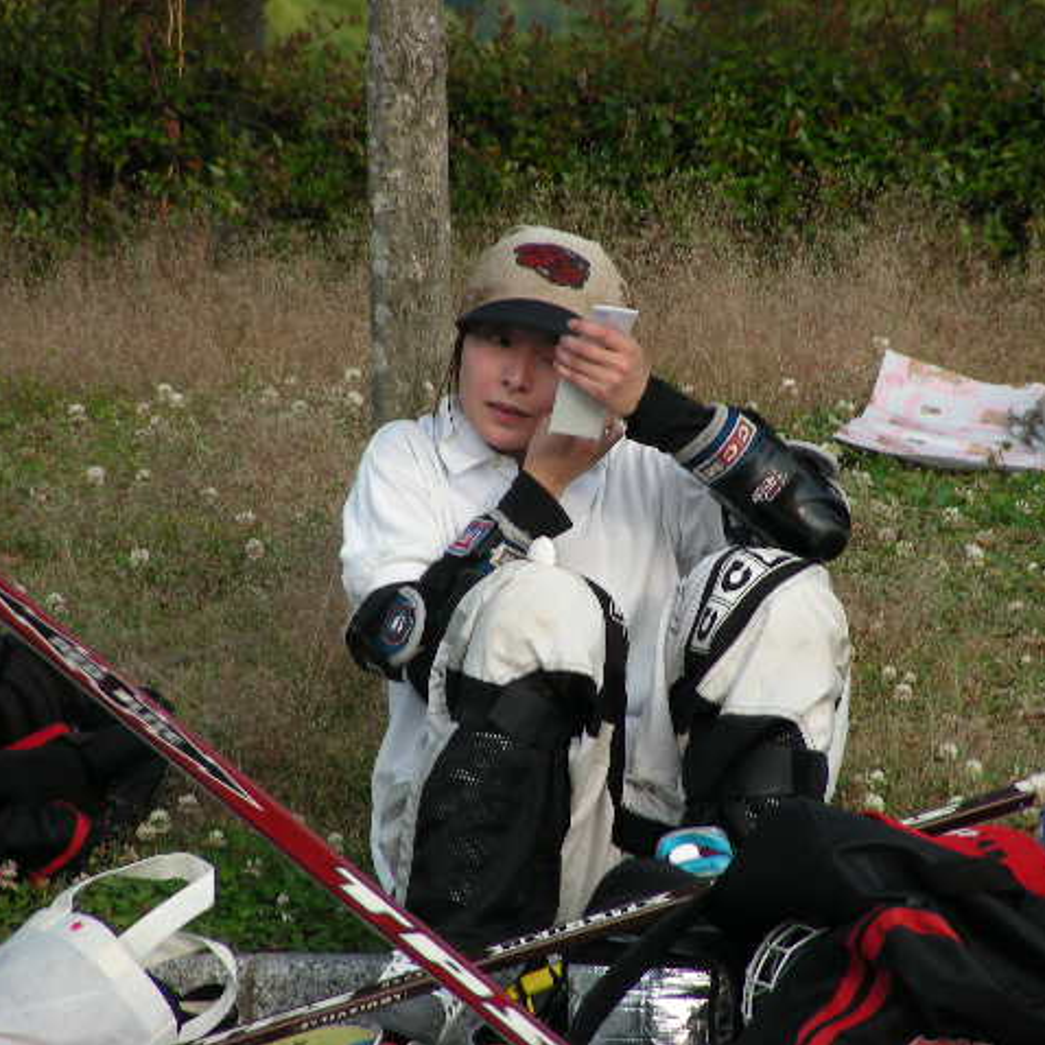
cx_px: 606
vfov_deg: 3.9
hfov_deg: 3.9
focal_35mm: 450
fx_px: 15369
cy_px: 522
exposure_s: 1/190
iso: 50
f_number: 4
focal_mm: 63.3
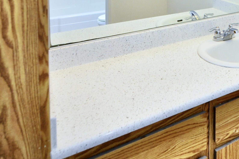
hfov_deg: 52.3
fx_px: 212
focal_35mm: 32
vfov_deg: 37.7
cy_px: 9
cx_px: 212
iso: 800
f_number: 3.5
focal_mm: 11
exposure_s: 1/50
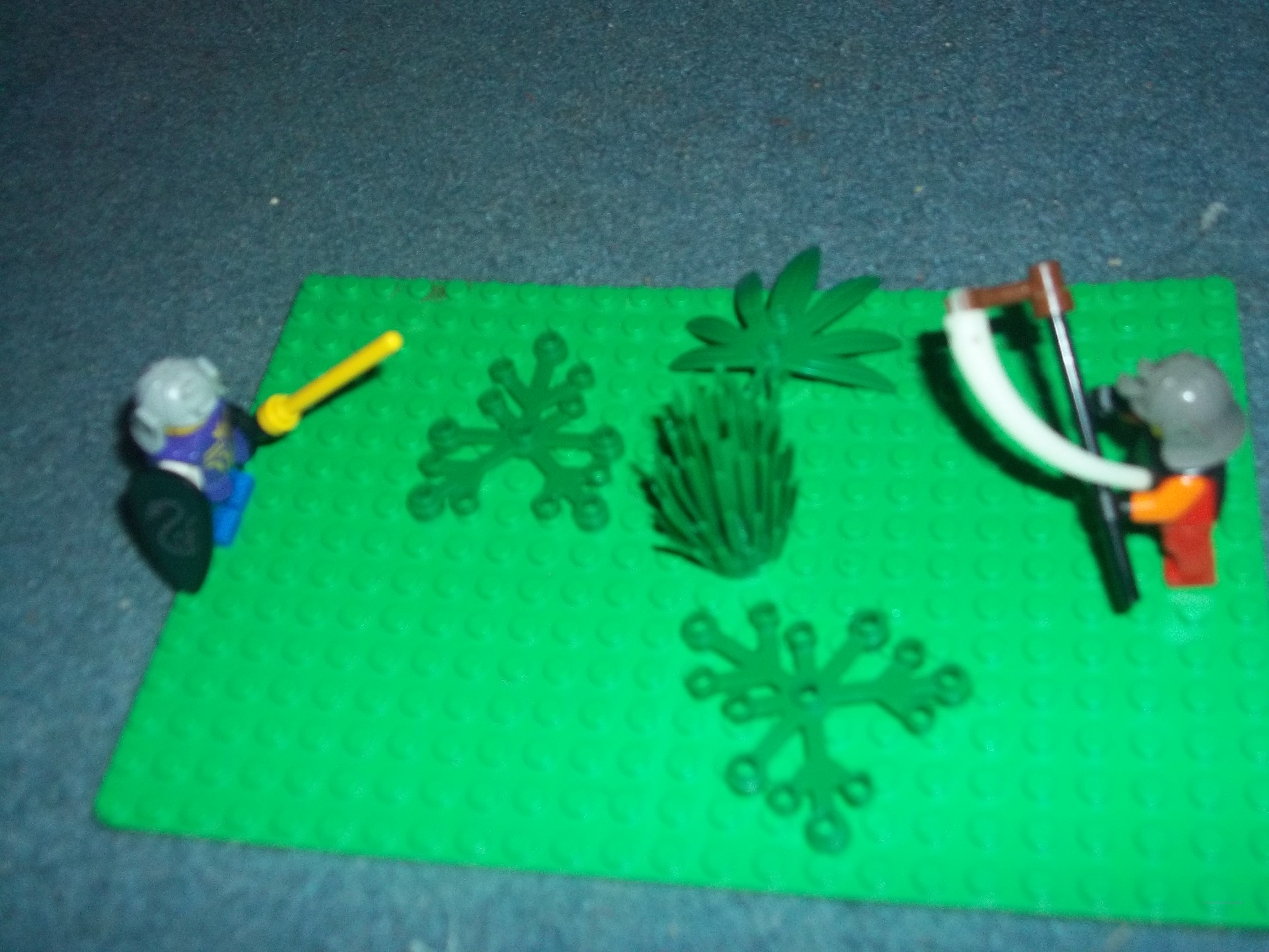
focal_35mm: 40
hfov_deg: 46.8
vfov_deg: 36.0
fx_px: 1466
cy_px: 476
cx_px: 634
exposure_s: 1/40
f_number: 3.2
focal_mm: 7.1
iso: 160
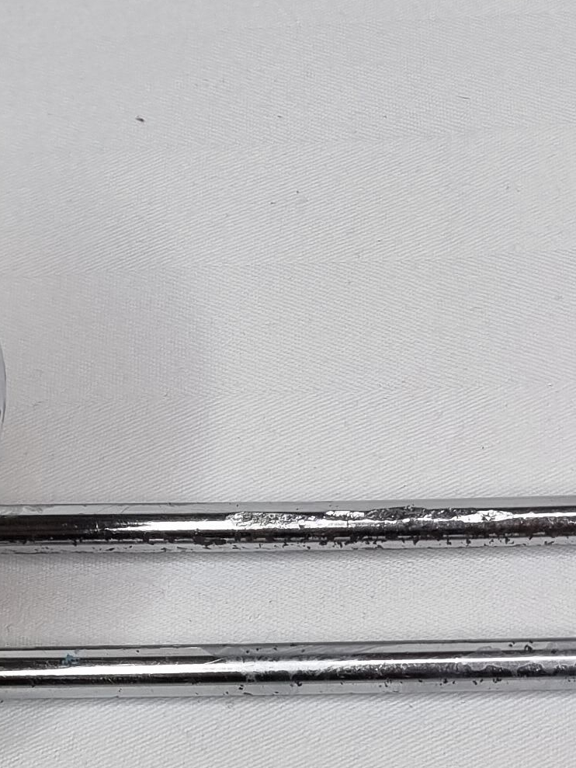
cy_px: 350
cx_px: 533
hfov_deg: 13.8
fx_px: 2351
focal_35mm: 106
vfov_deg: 18.5
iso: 50
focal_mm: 5.4
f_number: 1.8
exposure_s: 1/238
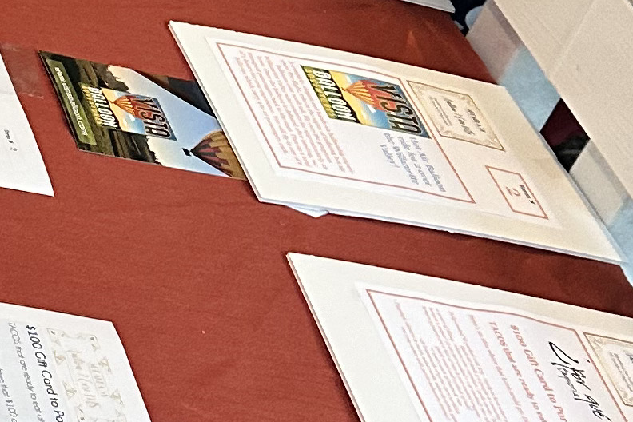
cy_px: -251
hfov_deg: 15.6
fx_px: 2233
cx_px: -96
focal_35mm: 127
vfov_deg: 10.4
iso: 250
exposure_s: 1/60
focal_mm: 6.86
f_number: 1.78
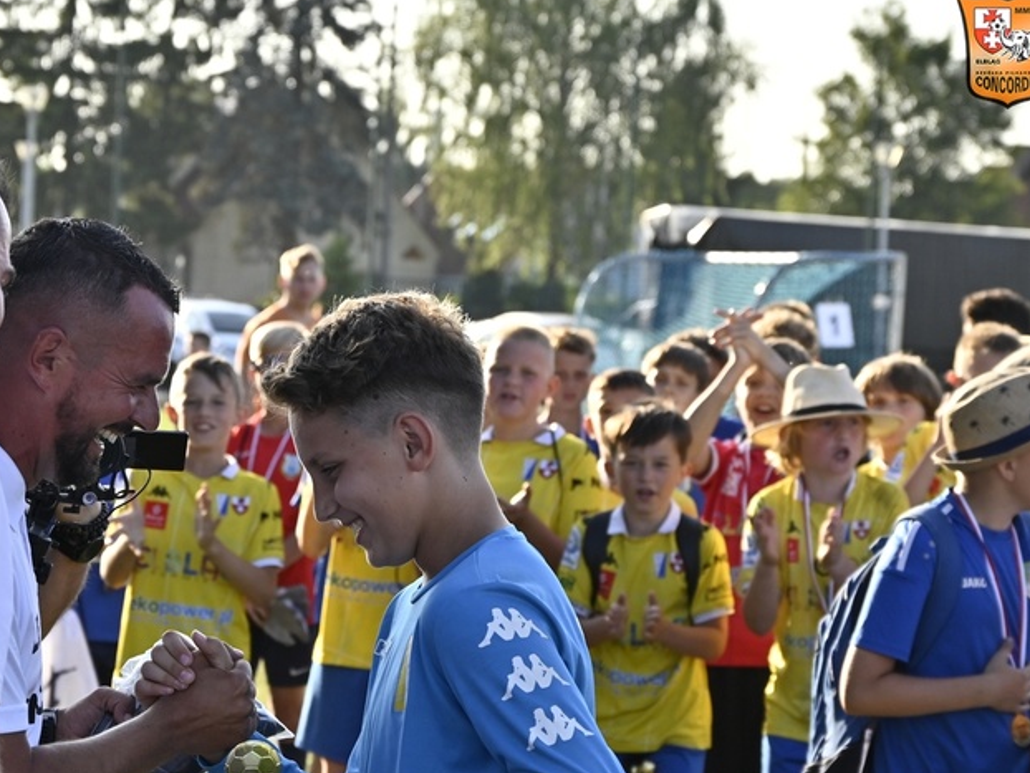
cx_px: 372
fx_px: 4405
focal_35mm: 148
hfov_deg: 13.3
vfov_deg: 10.0
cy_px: 445
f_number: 6
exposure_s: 1/500
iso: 220
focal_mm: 75
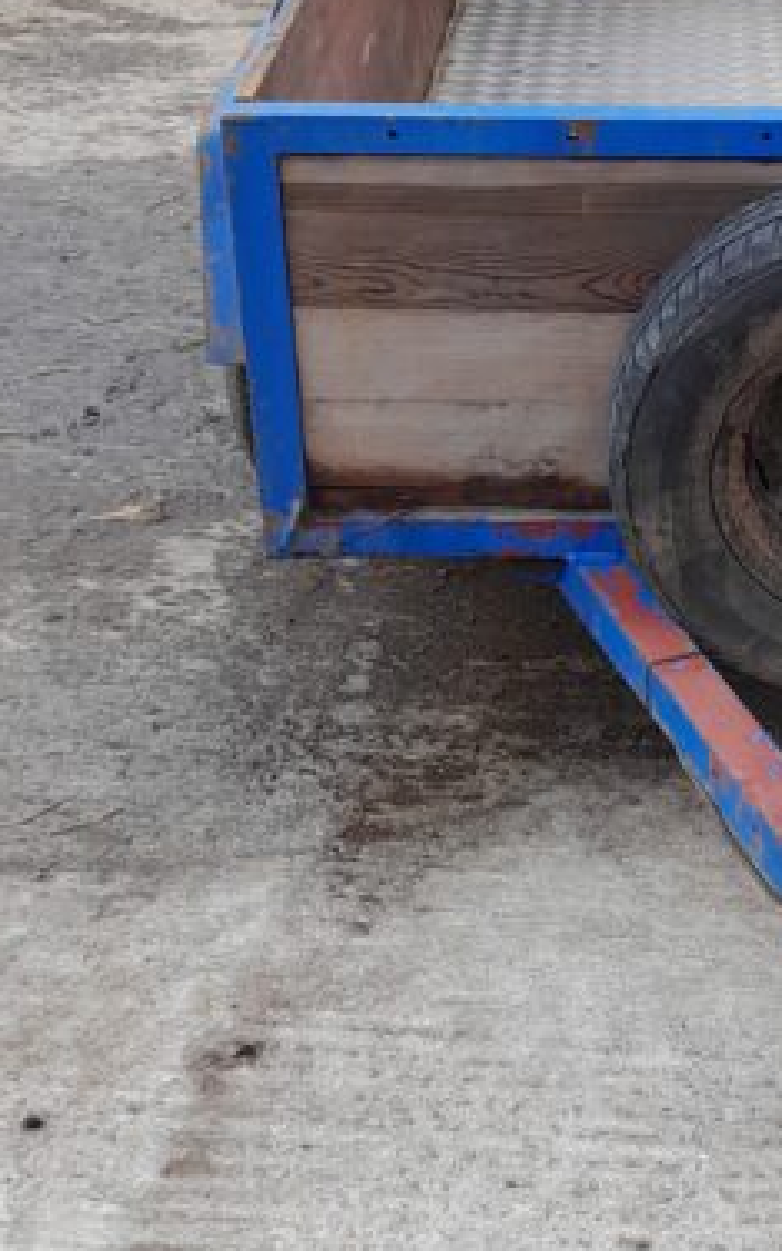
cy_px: 680
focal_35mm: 65
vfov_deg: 31.5
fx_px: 2216
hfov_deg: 19.5
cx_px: 769
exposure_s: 1/158
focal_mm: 4
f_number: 1.8
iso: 40
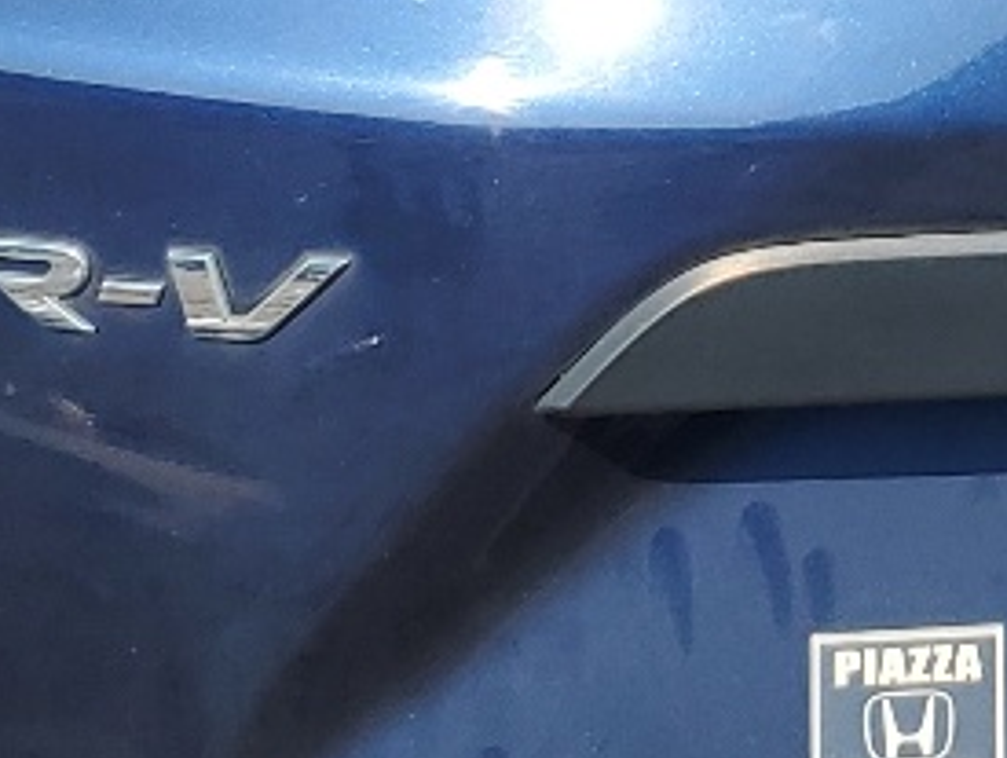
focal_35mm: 151
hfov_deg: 12.5
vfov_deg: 9.7
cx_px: 1454
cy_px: -92
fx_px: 4398
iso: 50
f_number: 1.5
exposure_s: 1/1667
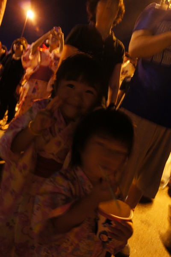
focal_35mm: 27
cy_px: 128
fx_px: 193
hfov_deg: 47.9
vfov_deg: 67.4
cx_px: 86
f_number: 3.5
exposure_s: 1/2
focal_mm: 18
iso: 1600
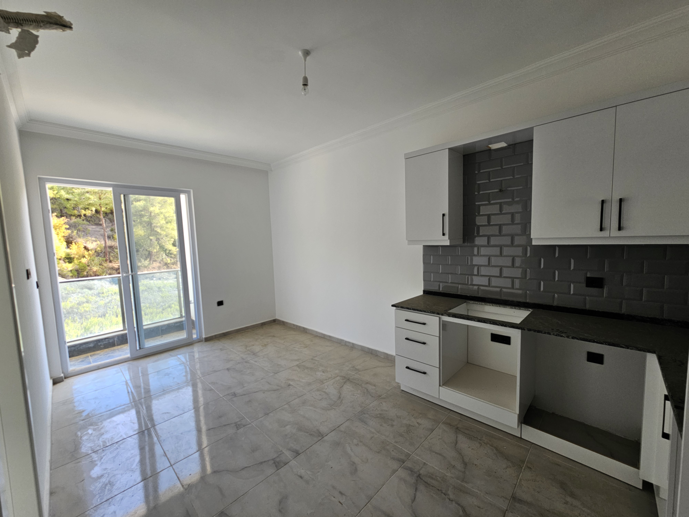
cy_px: 258
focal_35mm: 13
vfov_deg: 89.9
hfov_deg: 106.2
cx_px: 344
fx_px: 259
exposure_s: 1/201
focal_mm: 2.2
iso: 80
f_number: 2.2
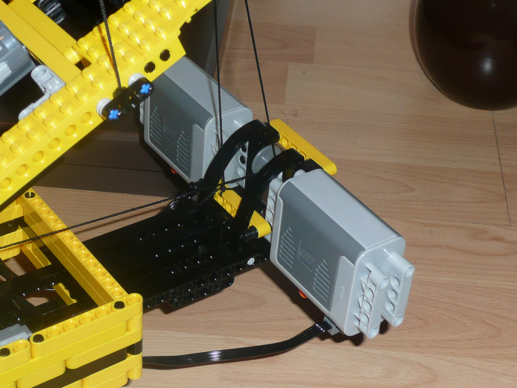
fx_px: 1120
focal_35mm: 75
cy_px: 194
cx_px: 258
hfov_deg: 26.0
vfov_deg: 19.6
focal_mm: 8.2
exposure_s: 1/30
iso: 100
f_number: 4.2
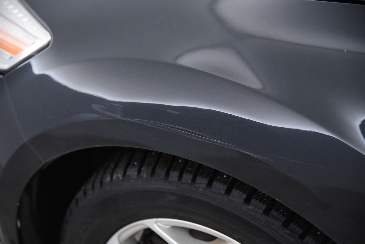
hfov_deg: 24.8
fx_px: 832
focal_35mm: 82
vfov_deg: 16.7
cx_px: 182
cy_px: 122
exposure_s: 1/50
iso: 4000
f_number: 4
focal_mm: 82
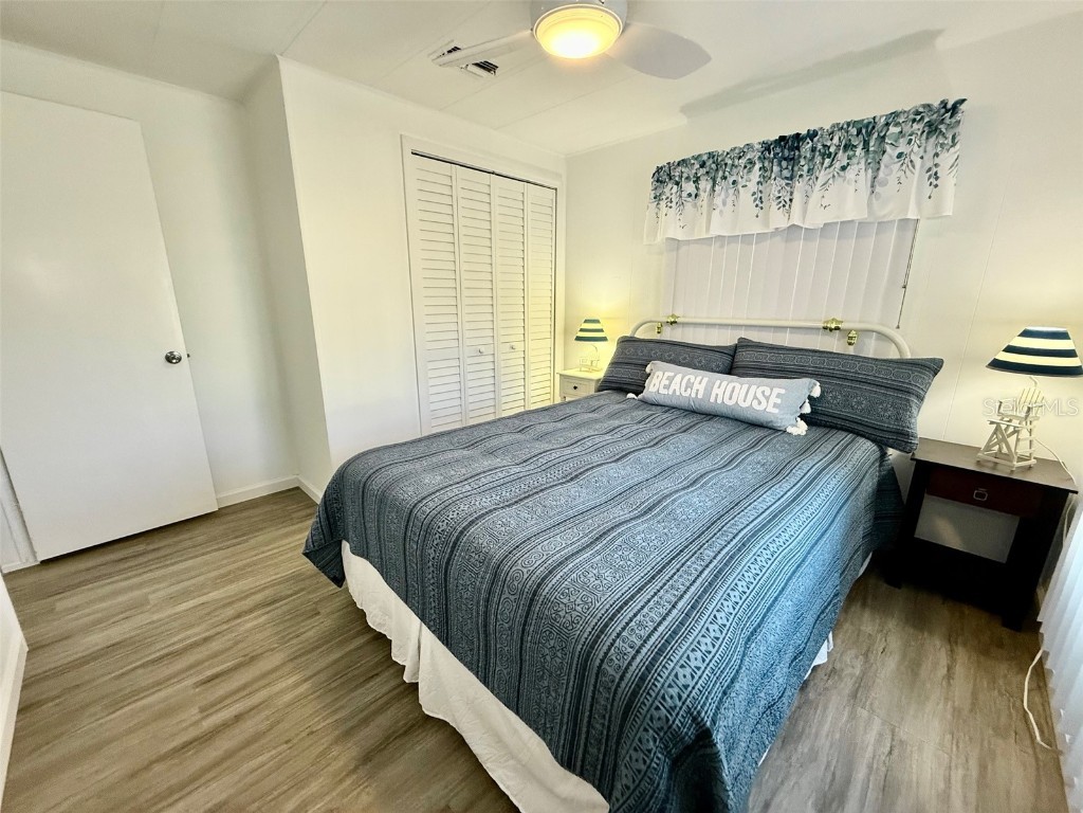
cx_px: 542
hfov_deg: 102.1
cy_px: 406
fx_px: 438
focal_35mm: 14
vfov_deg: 85.7
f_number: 2.2
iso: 200
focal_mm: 2.22
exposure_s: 1/120
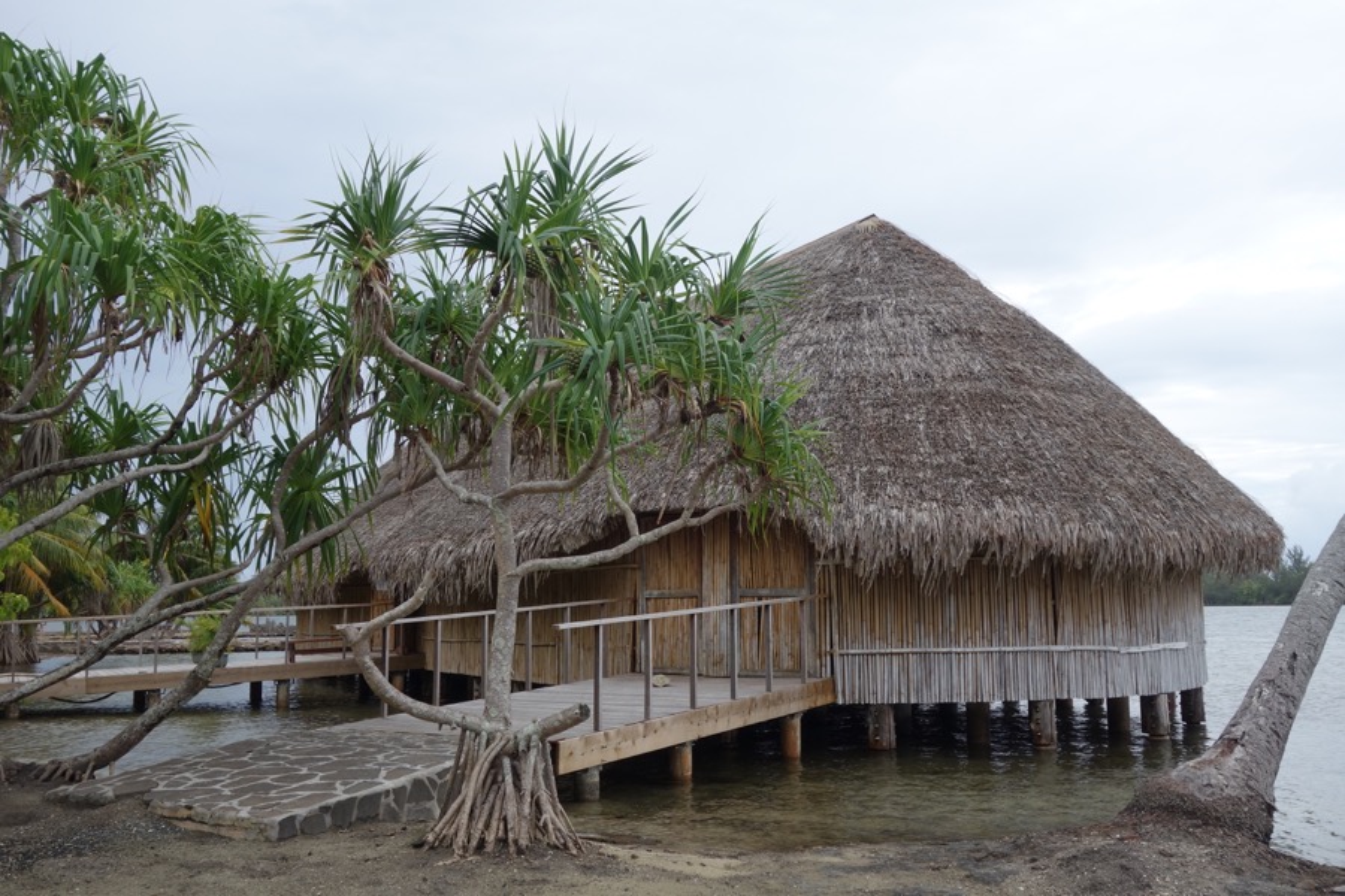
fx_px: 1270
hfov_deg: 55.8
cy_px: 448
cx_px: 672
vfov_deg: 38.9
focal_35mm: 34
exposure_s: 1/250
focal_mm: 12.62
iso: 125
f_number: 5.6
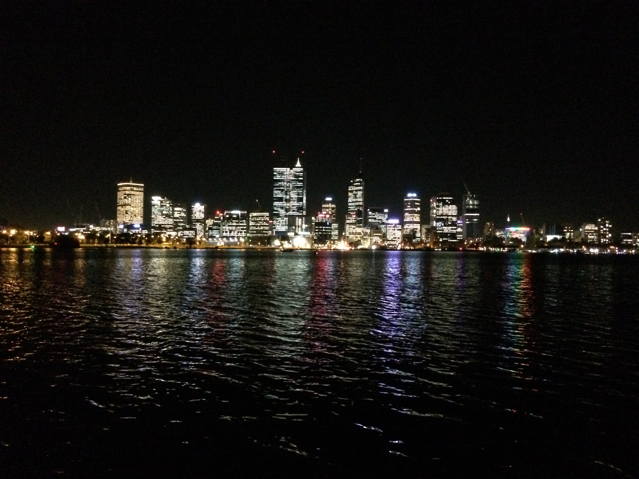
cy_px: 240
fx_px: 535
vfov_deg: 48.2
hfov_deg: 61.7
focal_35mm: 29
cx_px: 320
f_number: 2.2
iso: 2000
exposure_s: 1/15
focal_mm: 4.15
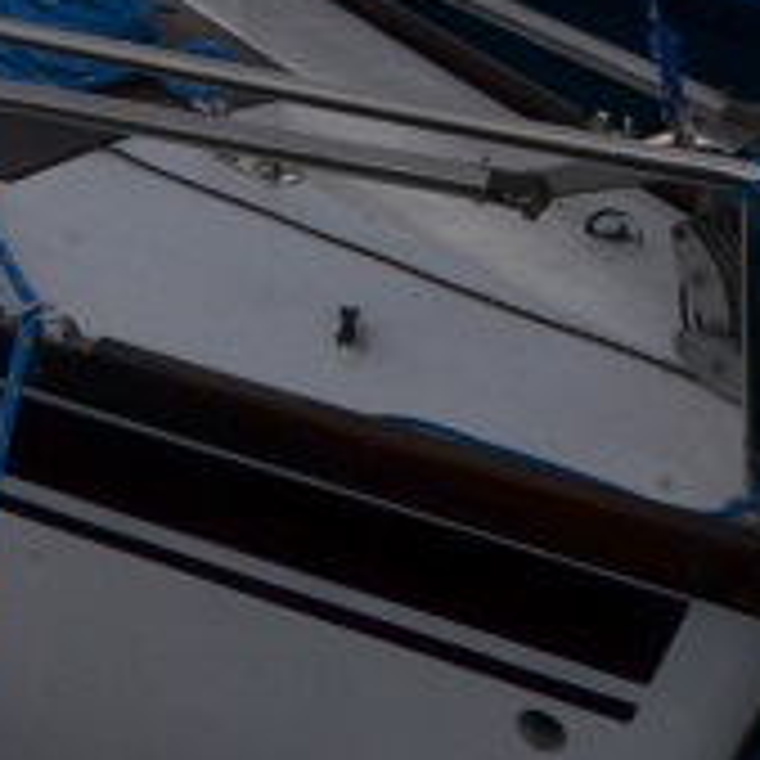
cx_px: -465
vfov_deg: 17.1
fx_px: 2236
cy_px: -443
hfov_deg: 17.0
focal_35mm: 90
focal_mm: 12
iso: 250
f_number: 22
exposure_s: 1/320
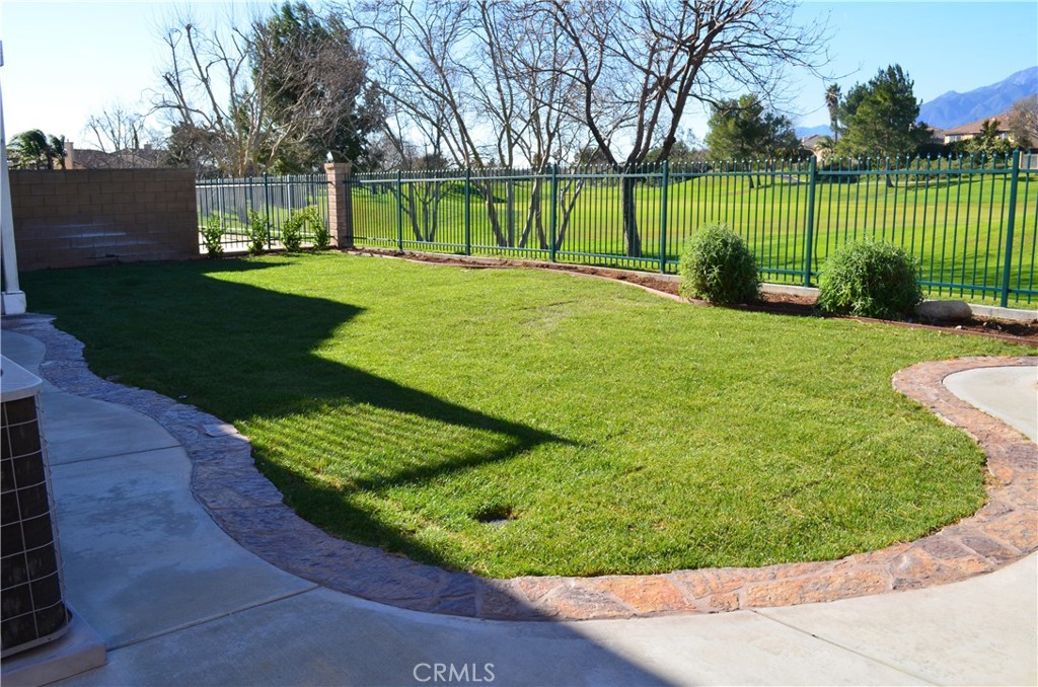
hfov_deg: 62.0
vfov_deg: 43.4
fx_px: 863
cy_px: 344
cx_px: 519
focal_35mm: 30
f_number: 11
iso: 200
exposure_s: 1/125
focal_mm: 20
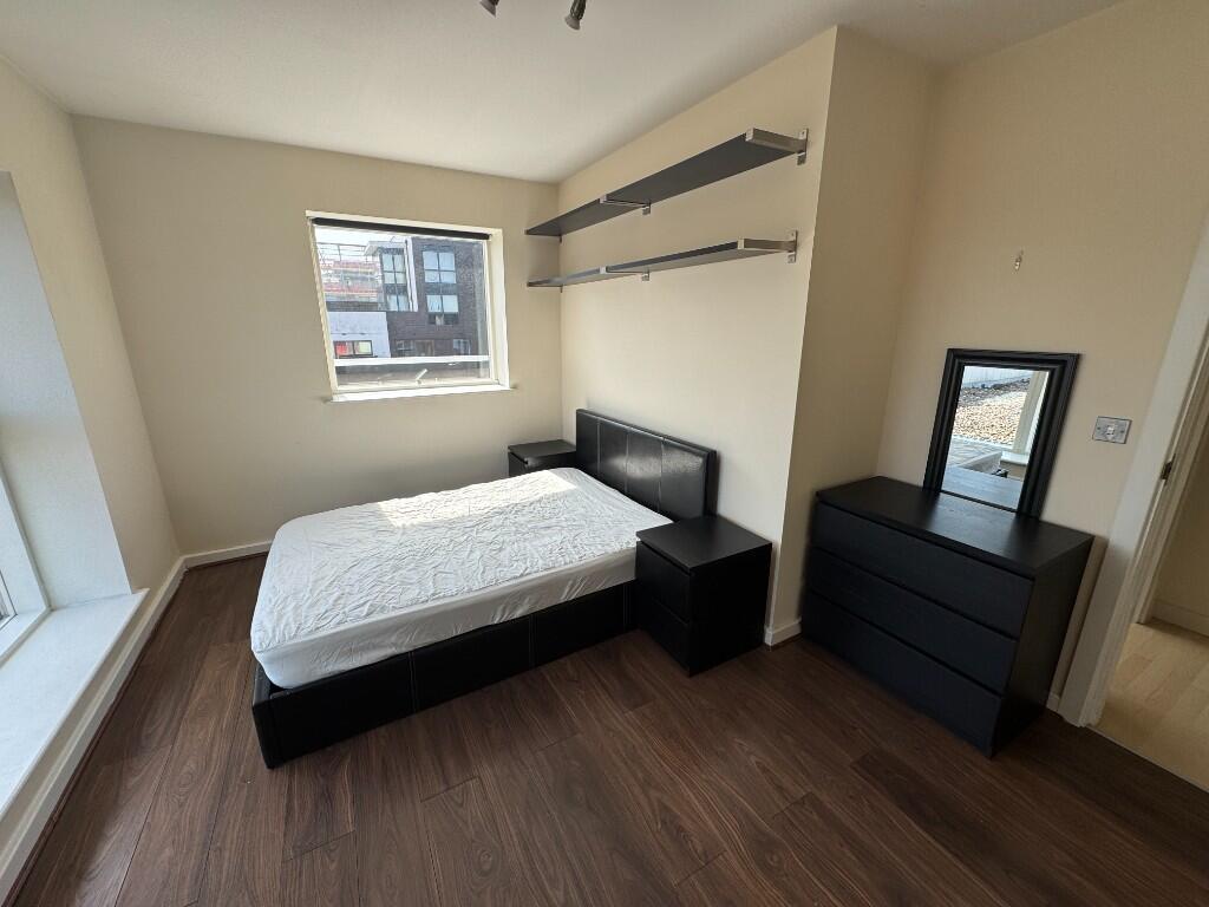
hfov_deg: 102.1
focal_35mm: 14
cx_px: 604
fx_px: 489
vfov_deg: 85.7
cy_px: 454
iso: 40
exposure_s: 1/435
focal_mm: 2.22
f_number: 2.2
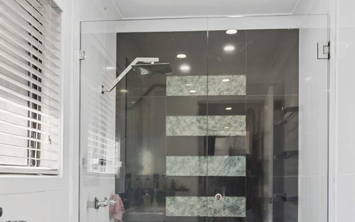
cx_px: 188
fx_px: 406
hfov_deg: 47.2
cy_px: 170
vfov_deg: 30.0
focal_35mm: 42
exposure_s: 1/6
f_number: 7.1
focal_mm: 16
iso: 100
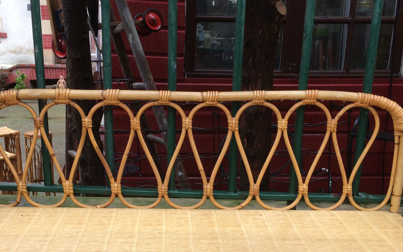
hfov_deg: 45.2
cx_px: 173
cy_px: 184
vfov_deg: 28.8
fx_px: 483
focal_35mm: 44
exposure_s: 1/100
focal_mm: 4.15
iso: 50
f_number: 2.2
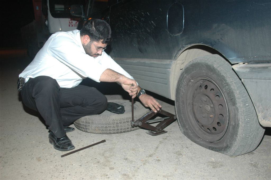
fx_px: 248
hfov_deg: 57.3
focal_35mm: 33
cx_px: 136
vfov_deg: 39.9
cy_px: 90
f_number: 5
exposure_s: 1/60
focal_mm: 22
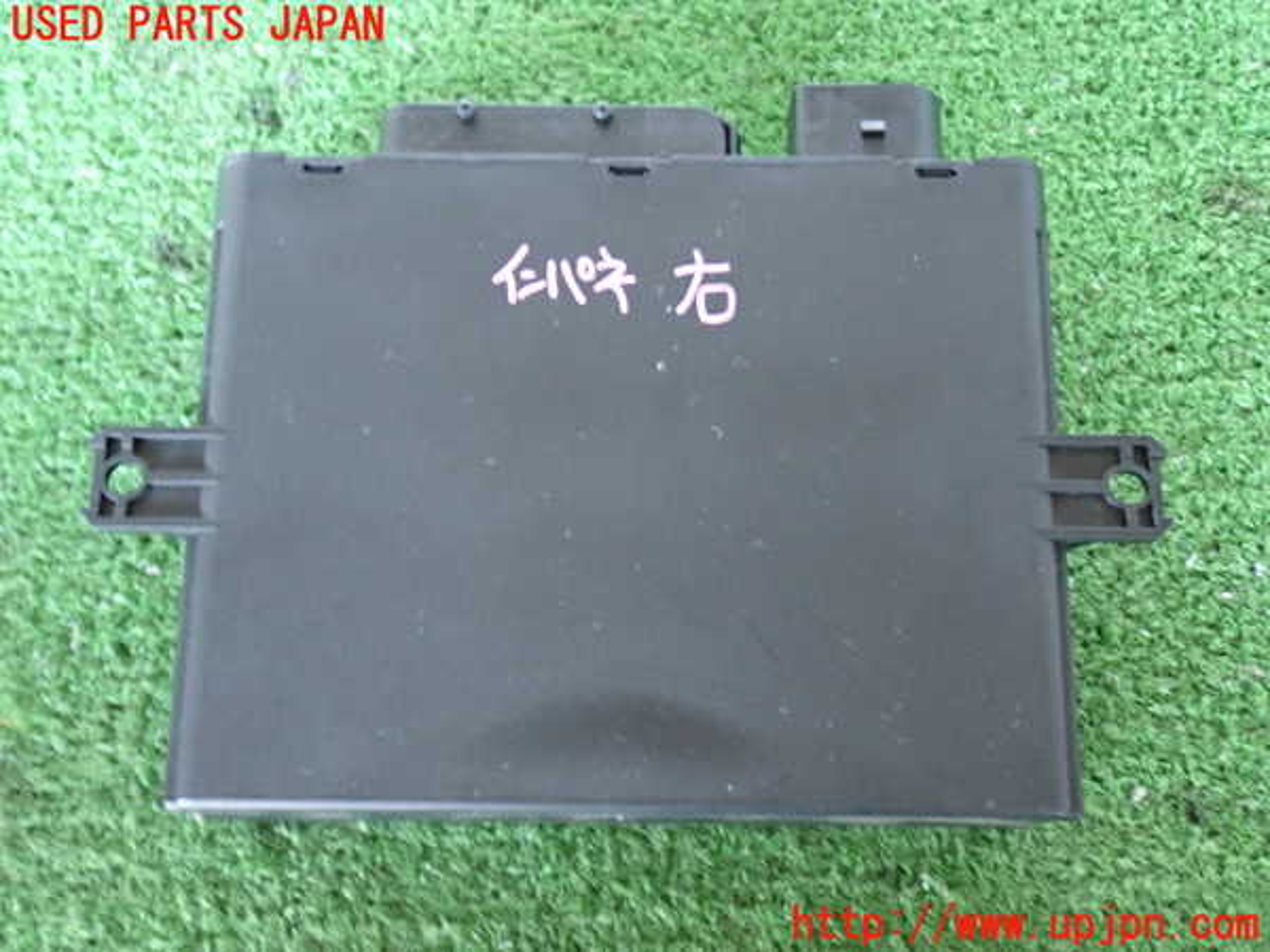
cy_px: 476
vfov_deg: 32.9
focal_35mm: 44
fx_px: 1614
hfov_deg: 42.9
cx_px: 635
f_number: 2.9
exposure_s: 1/13
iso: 800
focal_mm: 7.84
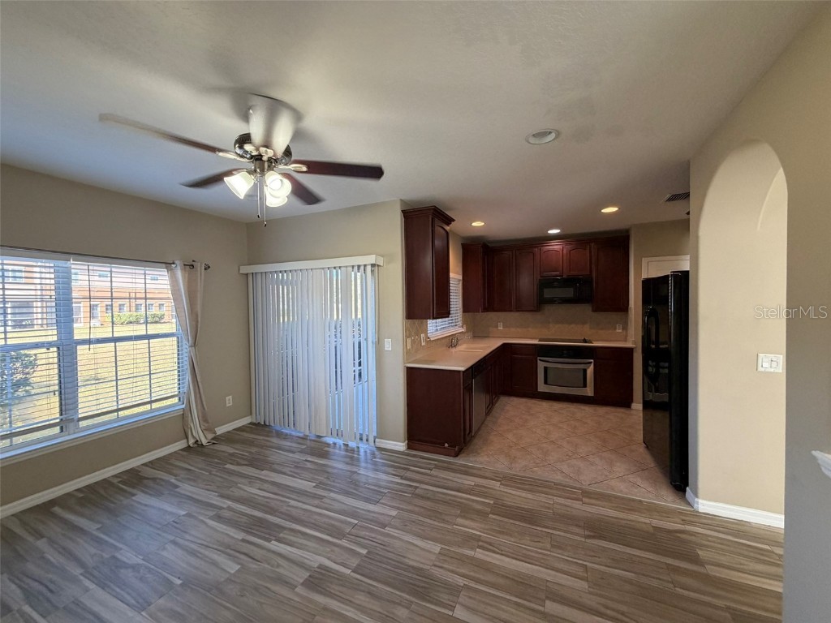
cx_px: 416
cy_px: 312
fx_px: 336
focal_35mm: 14
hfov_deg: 102.1
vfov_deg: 85.7
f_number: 2.2
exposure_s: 1/60
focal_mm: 2.22
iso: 200
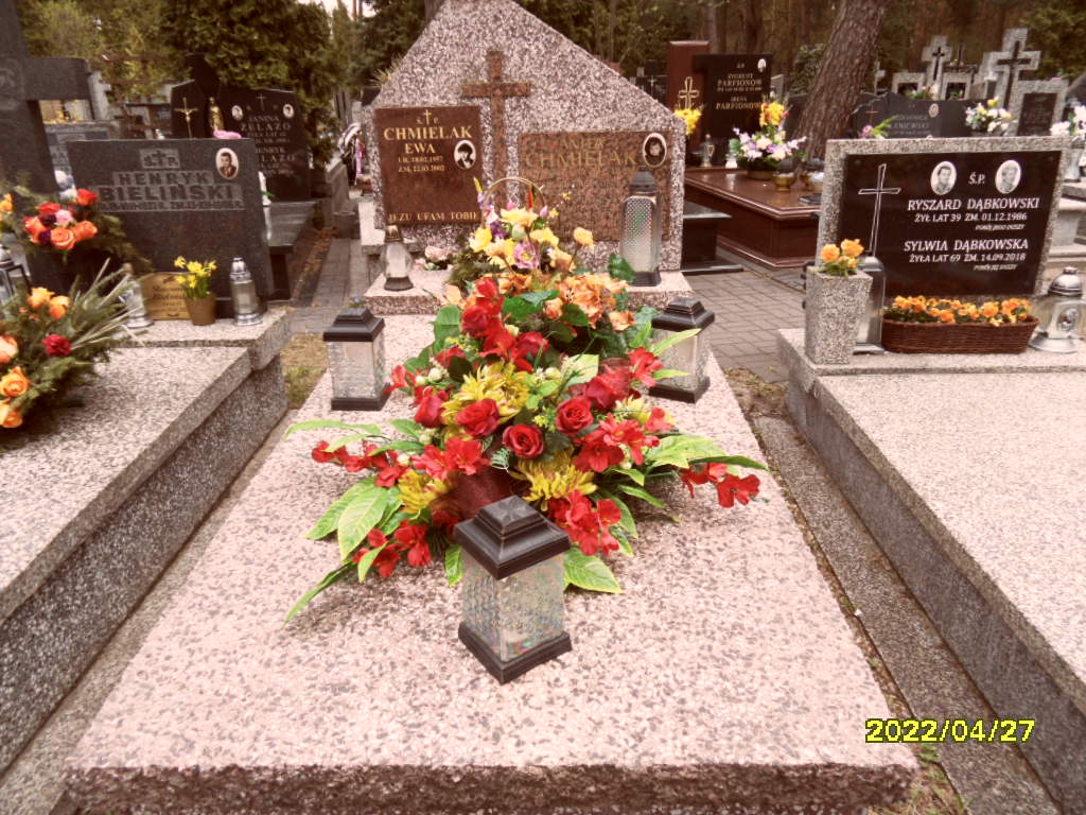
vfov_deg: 56.8
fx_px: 753
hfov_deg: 71.6
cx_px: 543
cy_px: 408
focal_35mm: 24
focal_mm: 3.9
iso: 80
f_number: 3.2
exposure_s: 1/125
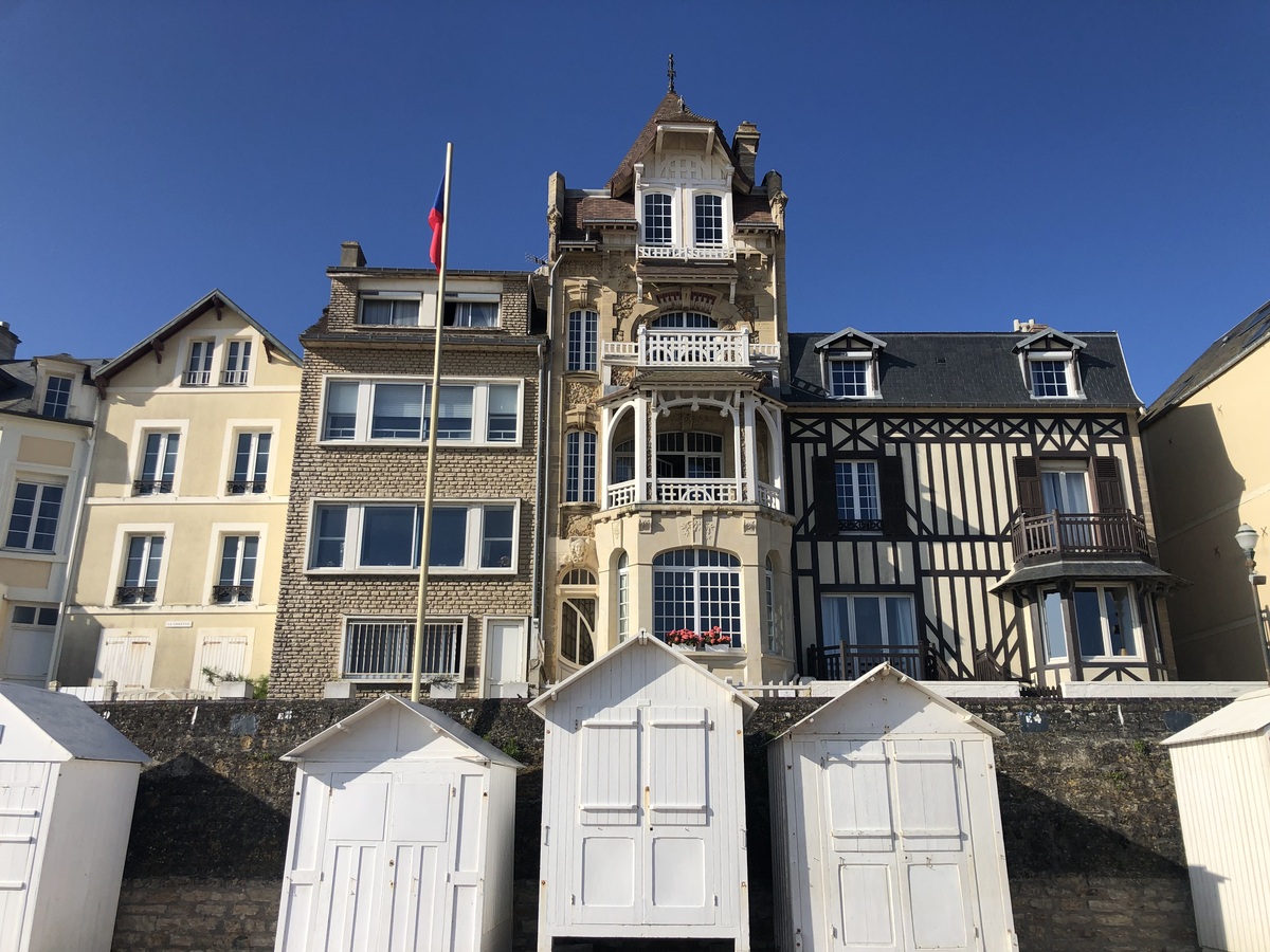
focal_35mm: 28
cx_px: 635
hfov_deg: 63.4
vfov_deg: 49.7
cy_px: 476
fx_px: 1027
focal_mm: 4
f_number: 1.8
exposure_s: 1/2667
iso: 25
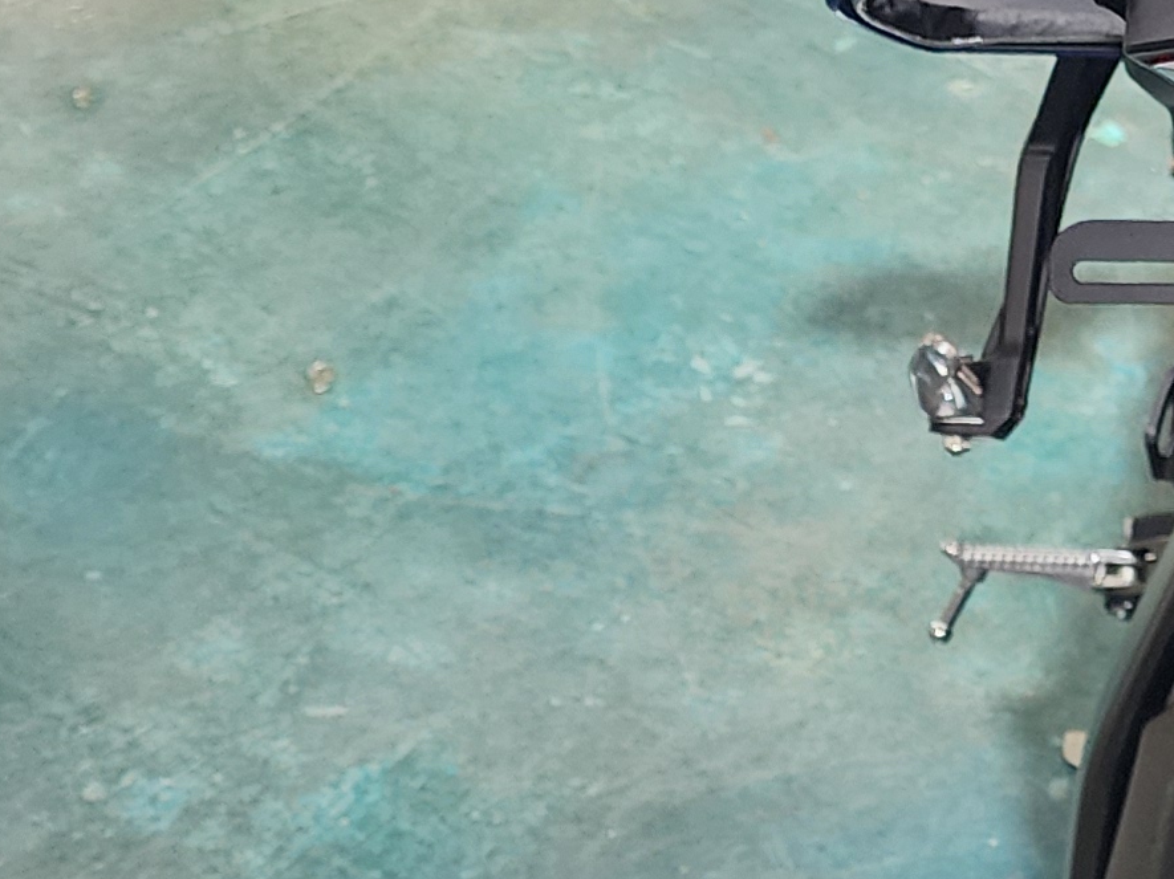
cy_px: 390
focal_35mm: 104
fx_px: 3526
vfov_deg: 14.2
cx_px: 1641
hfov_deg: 17.4
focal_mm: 6.4
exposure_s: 1/120
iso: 320
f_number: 1.8
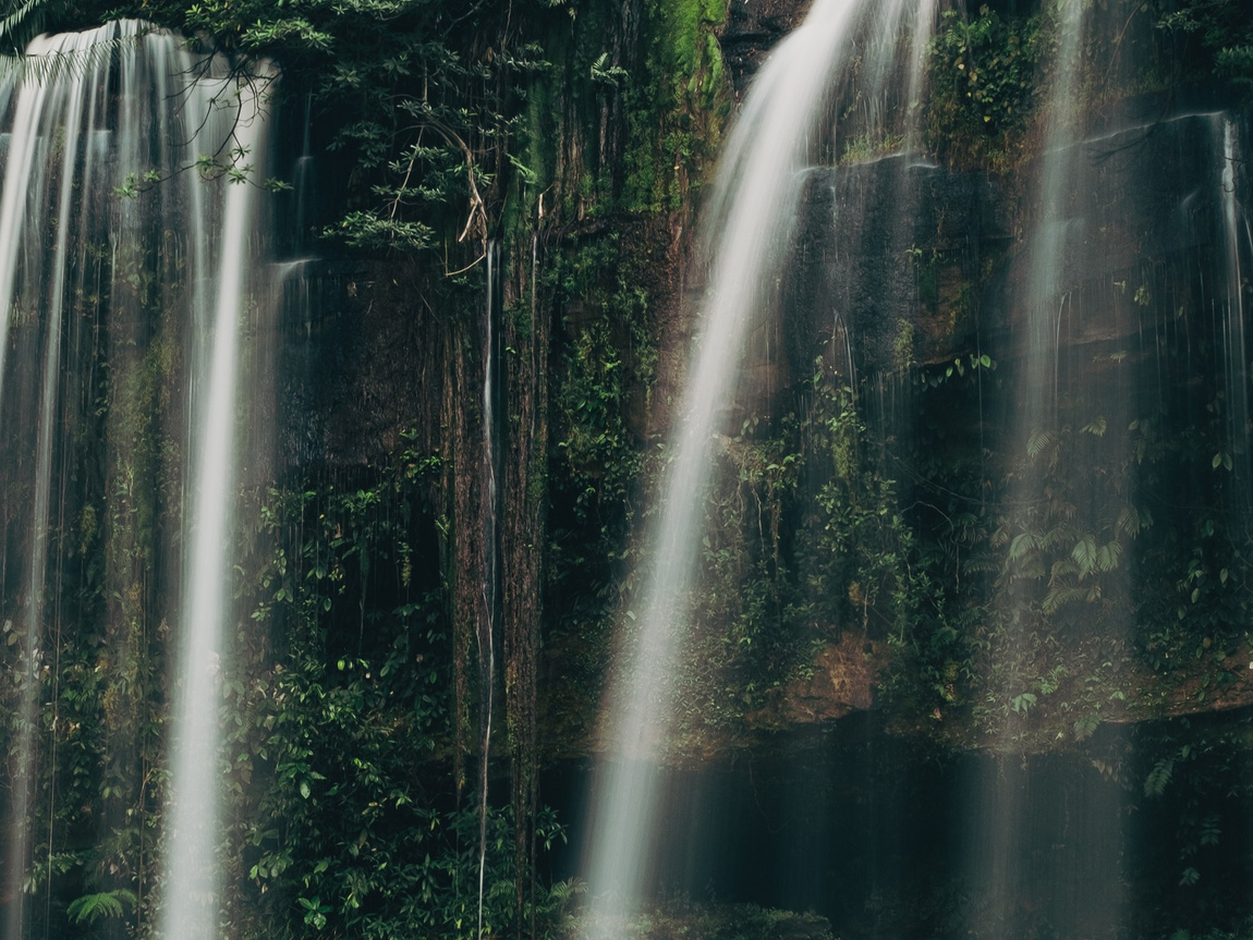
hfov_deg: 18.3
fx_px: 3874
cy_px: 579
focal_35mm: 107
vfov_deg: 13.8
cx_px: 394
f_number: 13
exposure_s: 2
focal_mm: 33
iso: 80
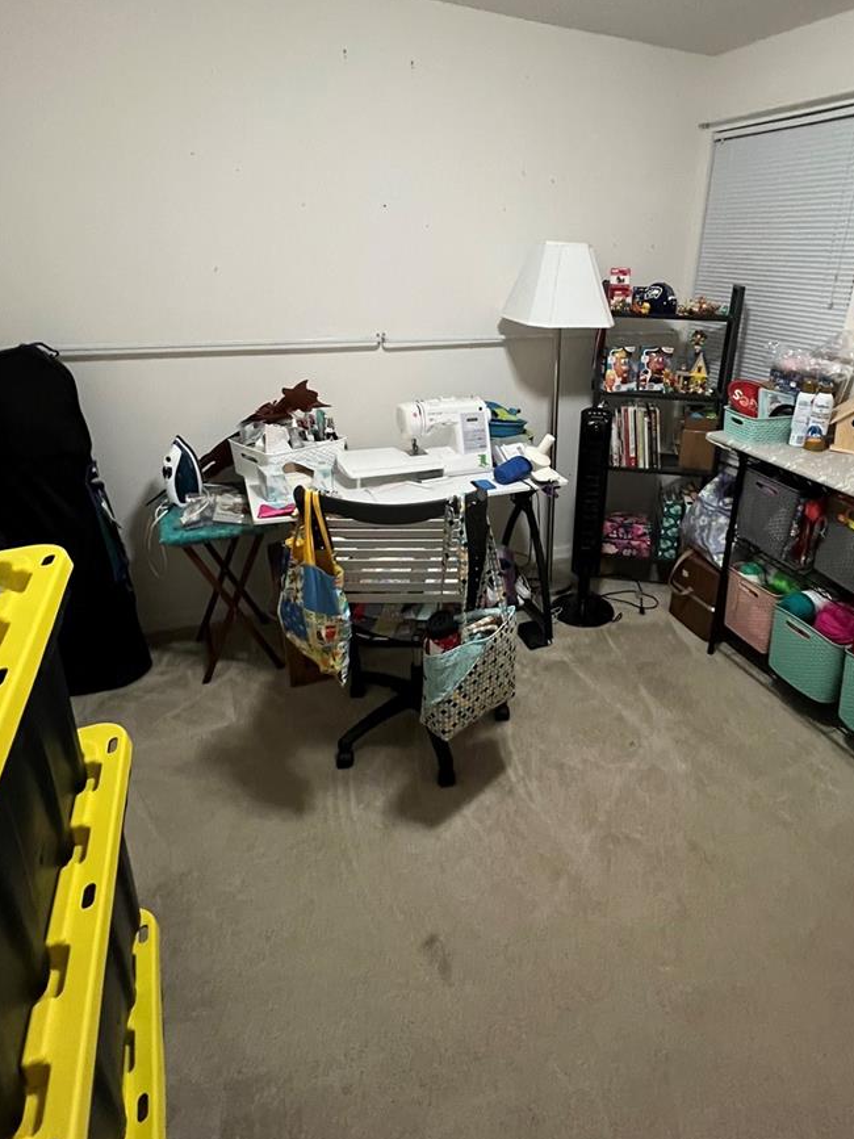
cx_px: 519
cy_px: 507
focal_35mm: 18
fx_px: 592
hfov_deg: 70.7
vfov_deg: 87.4
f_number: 1.8
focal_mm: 1.57
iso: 640
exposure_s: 1/60
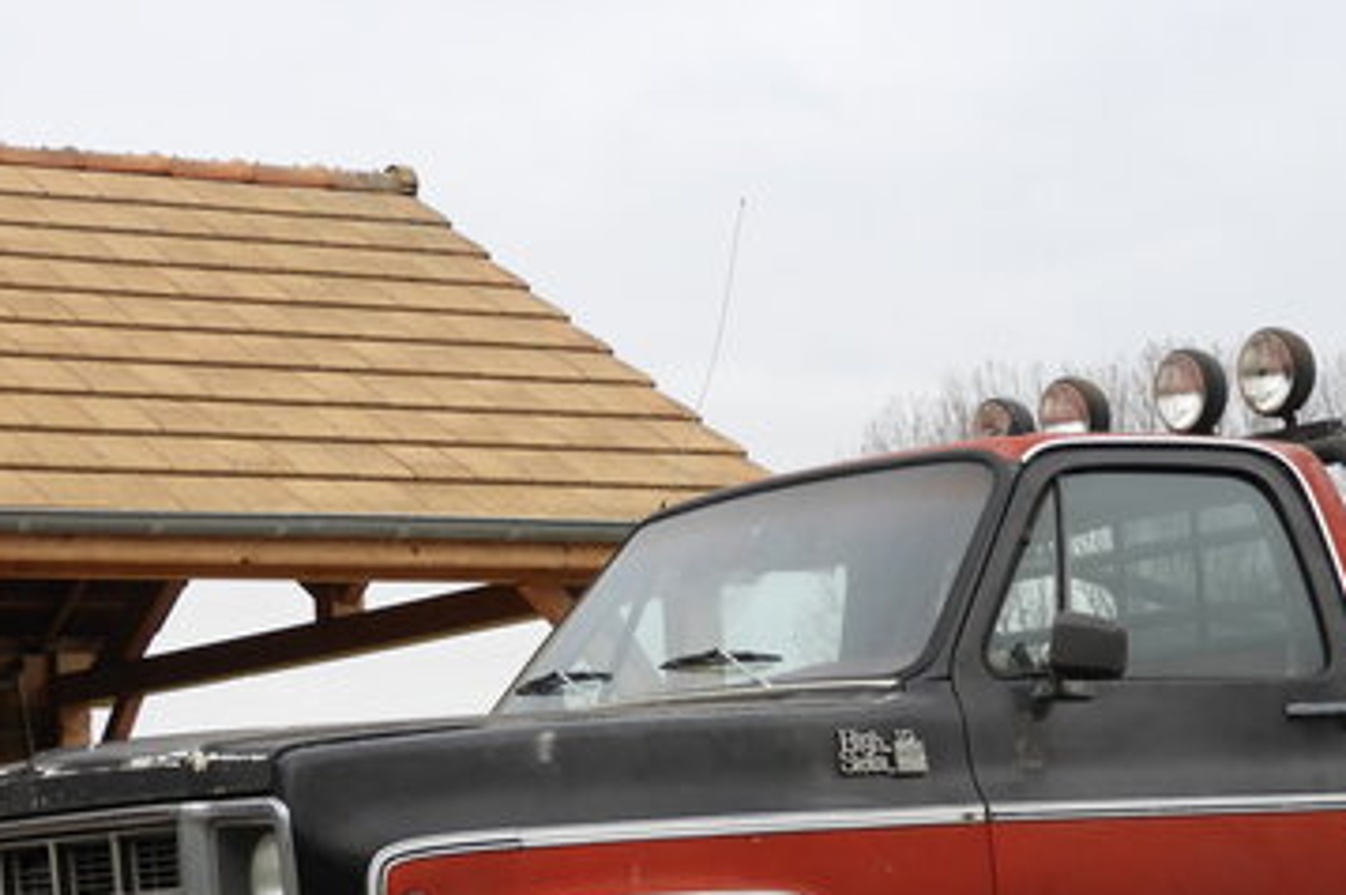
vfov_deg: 12.2
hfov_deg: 18.1
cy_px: 686
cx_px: 1064
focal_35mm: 112
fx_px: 4184
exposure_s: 1/50
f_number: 4
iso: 100
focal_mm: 9.9
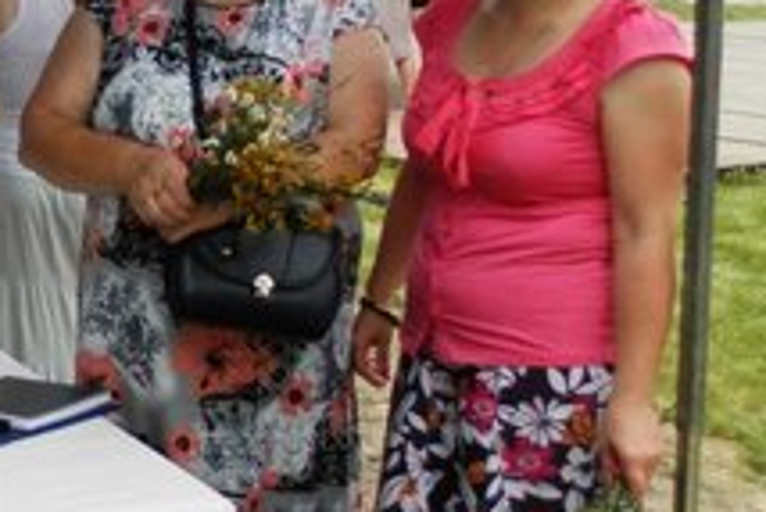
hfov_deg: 24.2
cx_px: -50
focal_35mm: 79
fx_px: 1682
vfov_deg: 17.2
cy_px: 127
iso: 80
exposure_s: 1/80
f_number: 8.7
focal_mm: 4.5
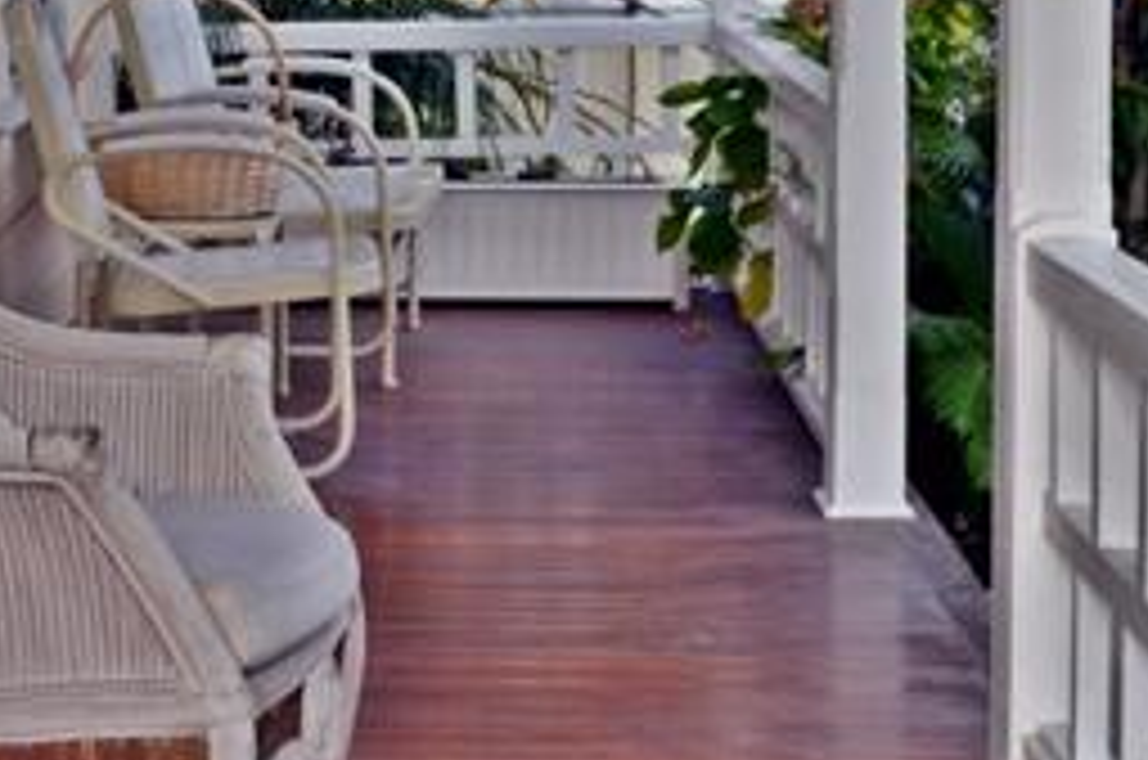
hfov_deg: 19.2
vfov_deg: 12.8
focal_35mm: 106
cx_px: 266
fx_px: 3374
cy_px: 58
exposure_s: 1/125
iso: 100
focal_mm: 18
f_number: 7.1
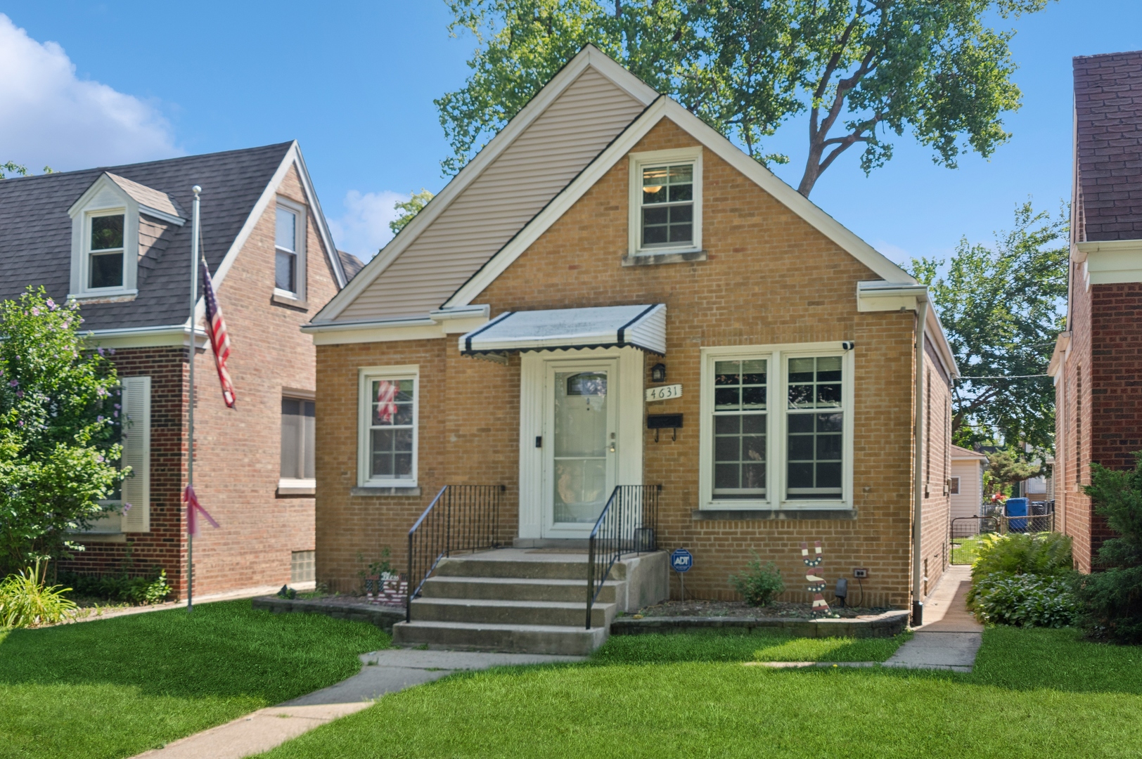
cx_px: 571
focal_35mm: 36
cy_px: 380
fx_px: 1141
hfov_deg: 53.2
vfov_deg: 36.8
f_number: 11
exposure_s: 1/80
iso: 200
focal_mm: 24
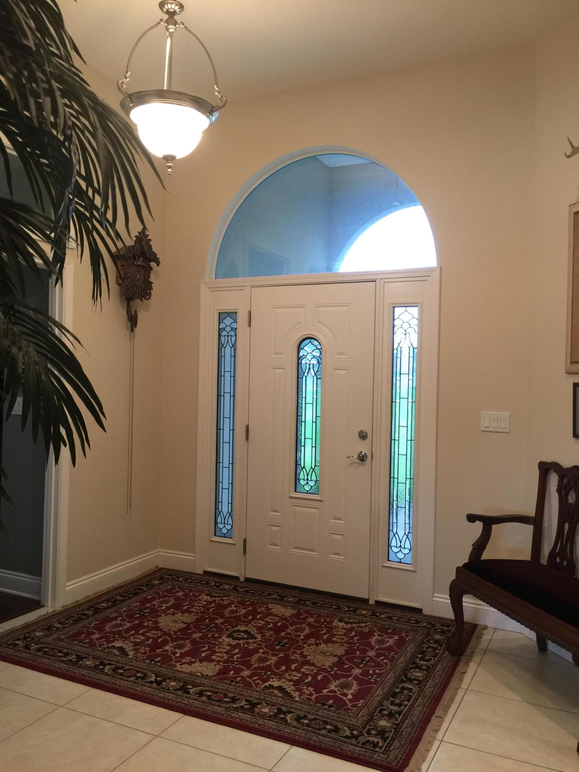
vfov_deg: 61.7
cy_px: 386
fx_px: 647
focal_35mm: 29
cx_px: 290
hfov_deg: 48.2
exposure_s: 1/15
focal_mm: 4.15
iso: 50
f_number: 2.2
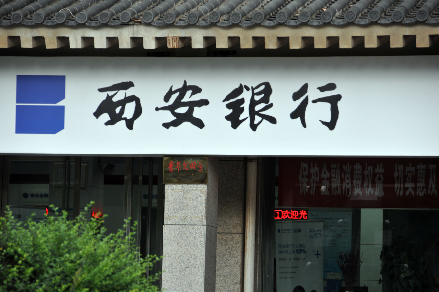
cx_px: 220
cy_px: 146
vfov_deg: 6.1
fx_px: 2741
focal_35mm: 225
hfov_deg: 9.2
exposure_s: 1/25
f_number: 5.6
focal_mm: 150
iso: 200
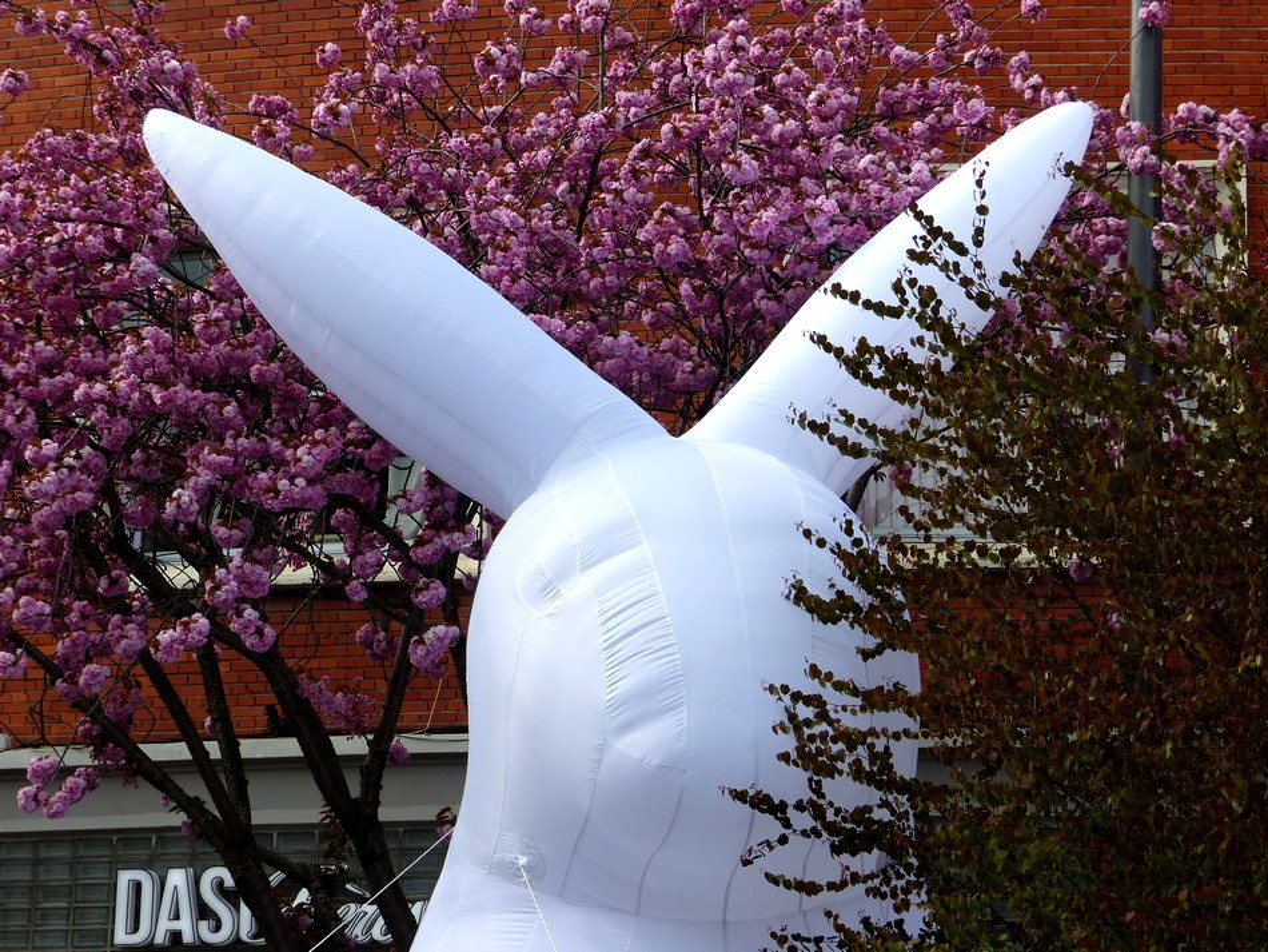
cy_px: 476
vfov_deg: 13.6
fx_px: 3994
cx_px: 634
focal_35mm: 109
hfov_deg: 18.0
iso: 100
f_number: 4
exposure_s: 1/800
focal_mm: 19.6
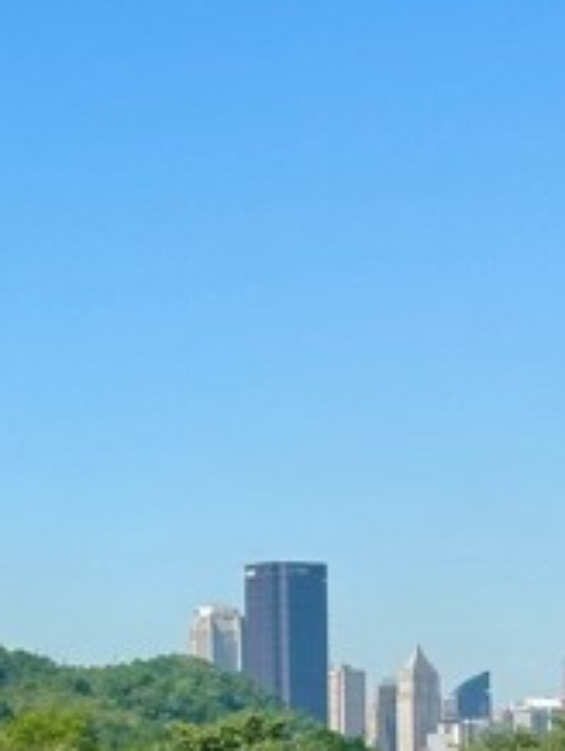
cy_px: 723
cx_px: 355
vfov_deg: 11.6
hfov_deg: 8.8
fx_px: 3671
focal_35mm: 169
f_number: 1.78
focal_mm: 6.86
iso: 64
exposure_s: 1/2532
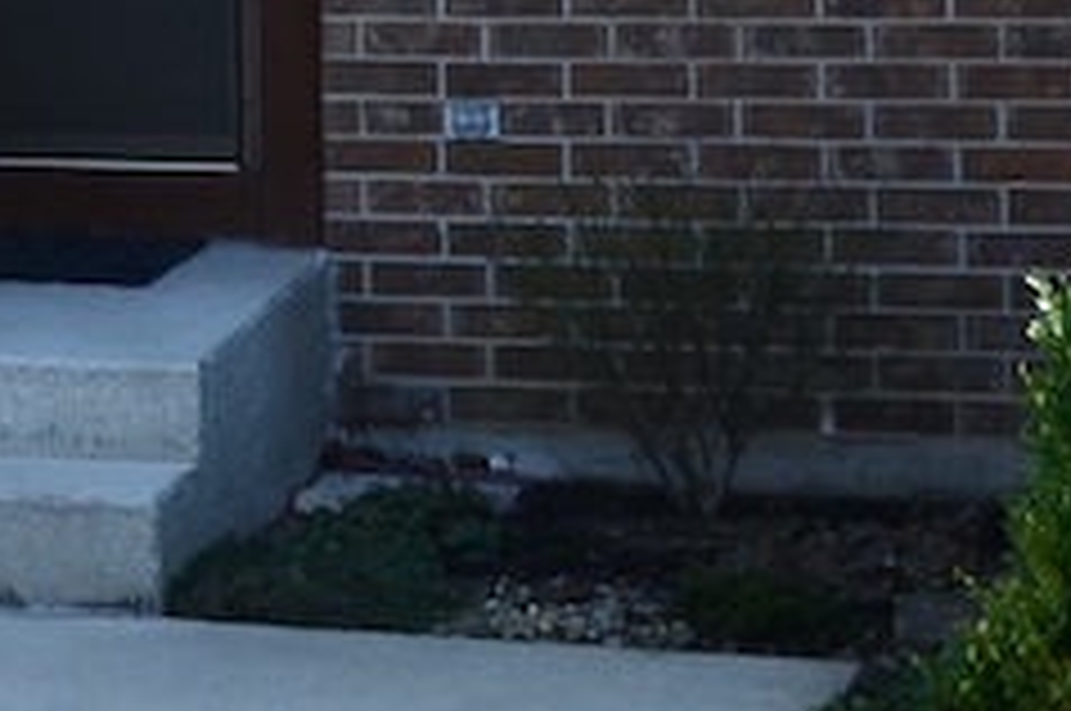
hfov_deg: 13.7
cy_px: -909
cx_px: -306
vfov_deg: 8.7
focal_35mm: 145
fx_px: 4308
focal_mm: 18
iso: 200
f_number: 10
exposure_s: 1/80
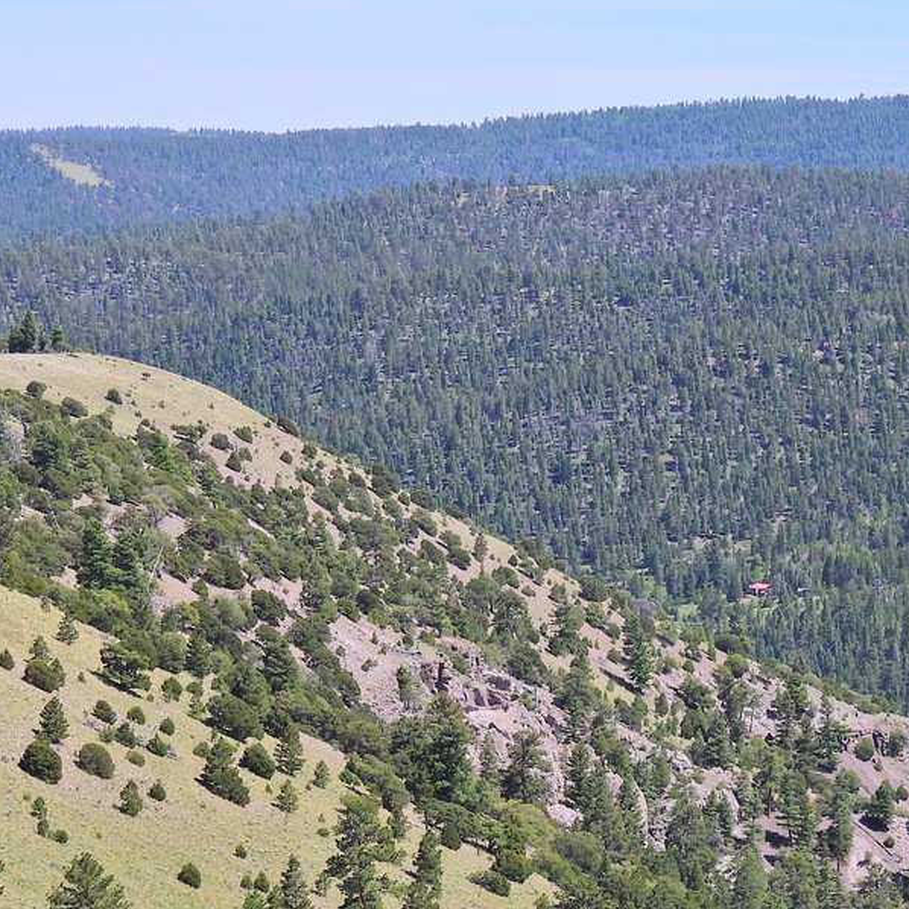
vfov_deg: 12.3
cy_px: 666
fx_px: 4219
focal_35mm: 142
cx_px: 605
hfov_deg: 12.3
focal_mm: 13.4
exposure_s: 1/1000
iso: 100
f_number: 3.5
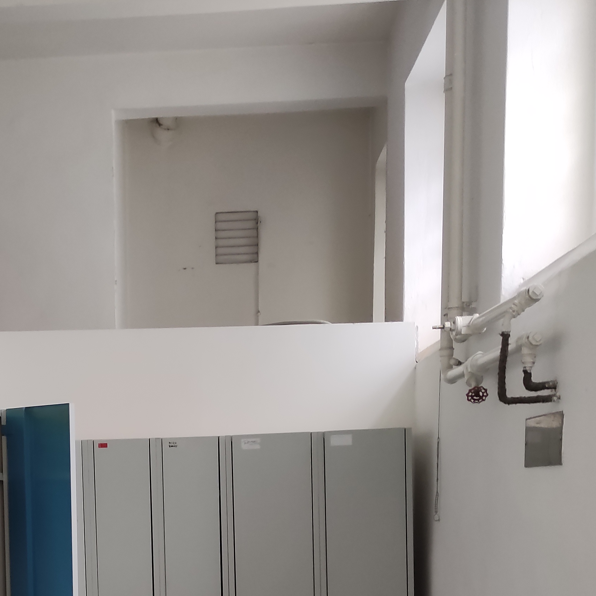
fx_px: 1169
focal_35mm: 60
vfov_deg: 27.0
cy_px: 601
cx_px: 113
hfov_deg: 28.0
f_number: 1.89
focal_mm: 5.43
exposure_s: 1/50
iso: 340
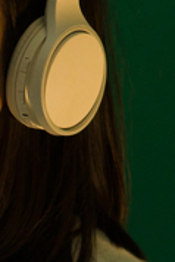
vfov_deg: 8.1
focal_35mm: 246
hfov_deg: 5.4
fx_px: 1790
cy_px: 425
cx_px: -292
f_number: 1.6
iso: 400
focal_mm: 35
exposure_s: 1/125
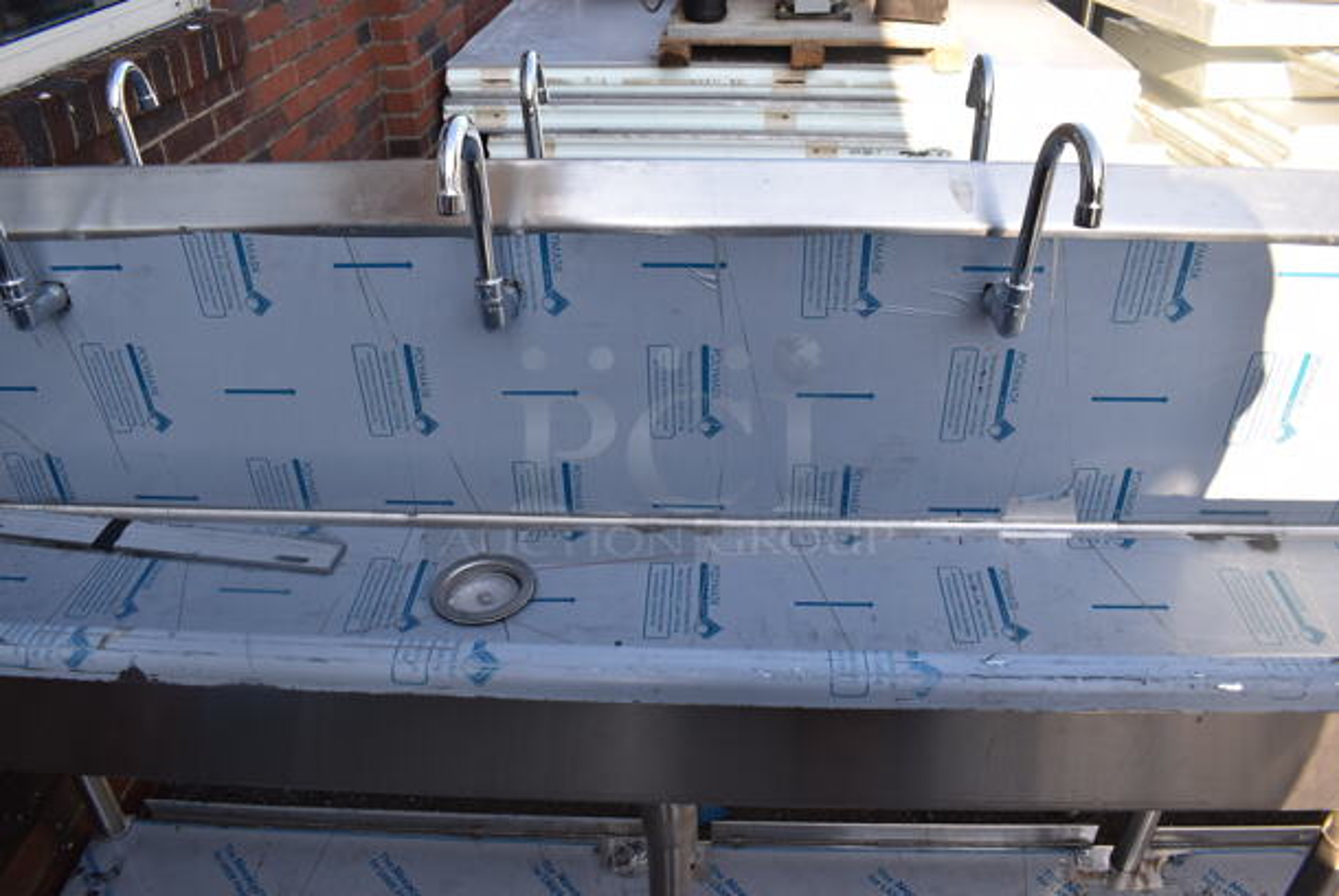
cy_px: 448
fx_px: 1005
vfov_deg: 48.0
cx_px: 670
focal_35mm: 27
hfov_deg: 67.3
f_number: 6.3
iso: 200
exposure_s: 1/160
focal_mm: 18
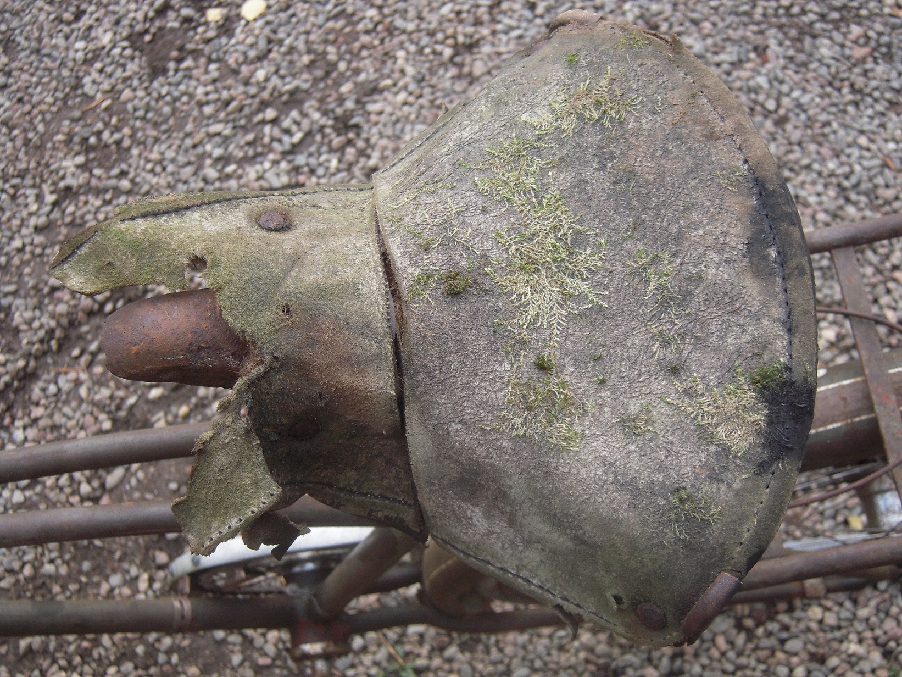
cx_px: 451
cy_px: 338
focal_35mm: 45
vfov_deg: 32.2
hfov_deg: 42.1
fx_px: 1173
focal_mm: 8.1
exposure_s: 1/50
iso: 125
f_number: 3.3
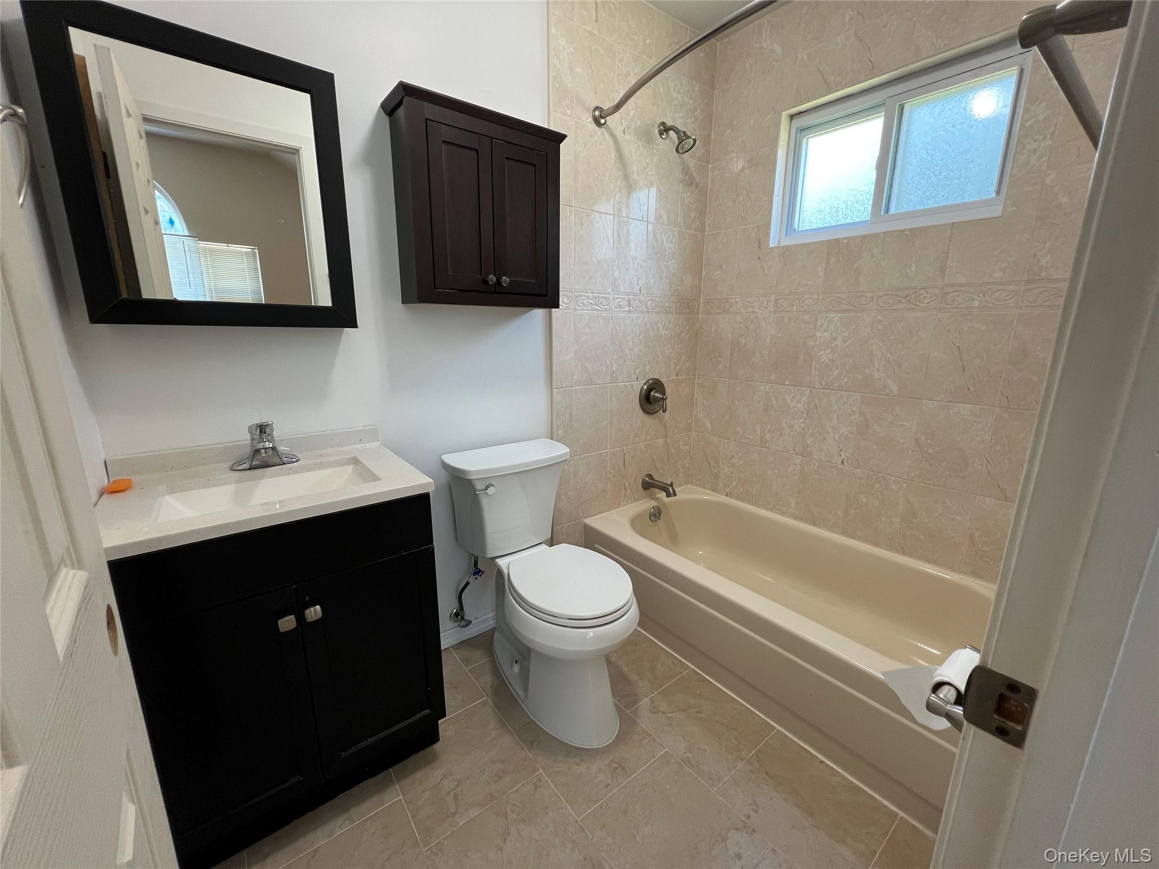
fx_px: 435
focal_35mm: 13
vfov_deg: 89.9
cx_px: 580
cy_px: 434
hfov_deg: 106.2
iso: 125
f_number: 1.8
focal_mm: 1.57
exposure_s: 1/60
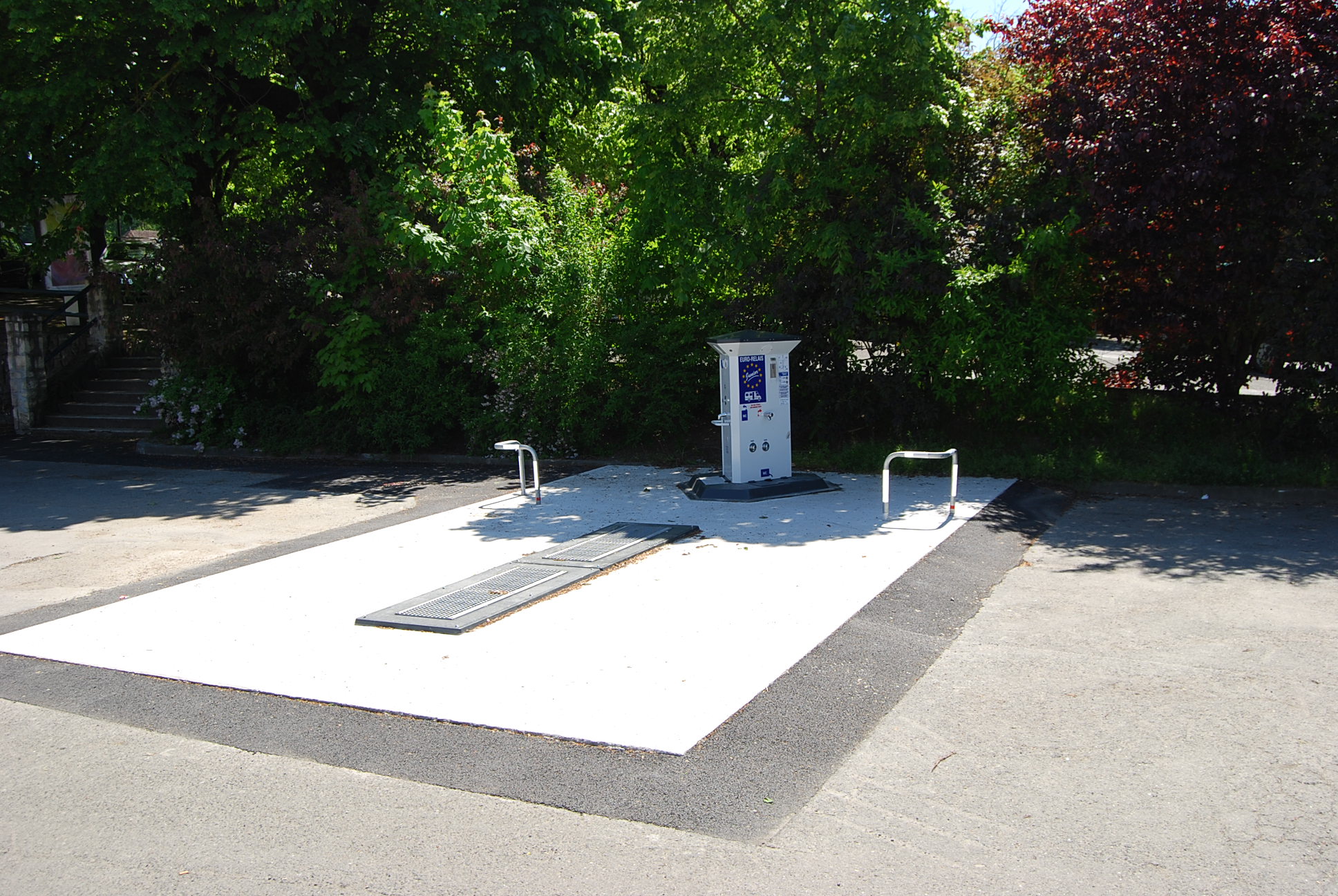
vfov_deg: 40.1
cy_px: 448
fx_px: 1228
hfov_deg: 57.2
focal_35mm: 33
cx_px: 669
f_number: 6.3
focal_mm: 22
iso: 100
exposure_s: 1/200
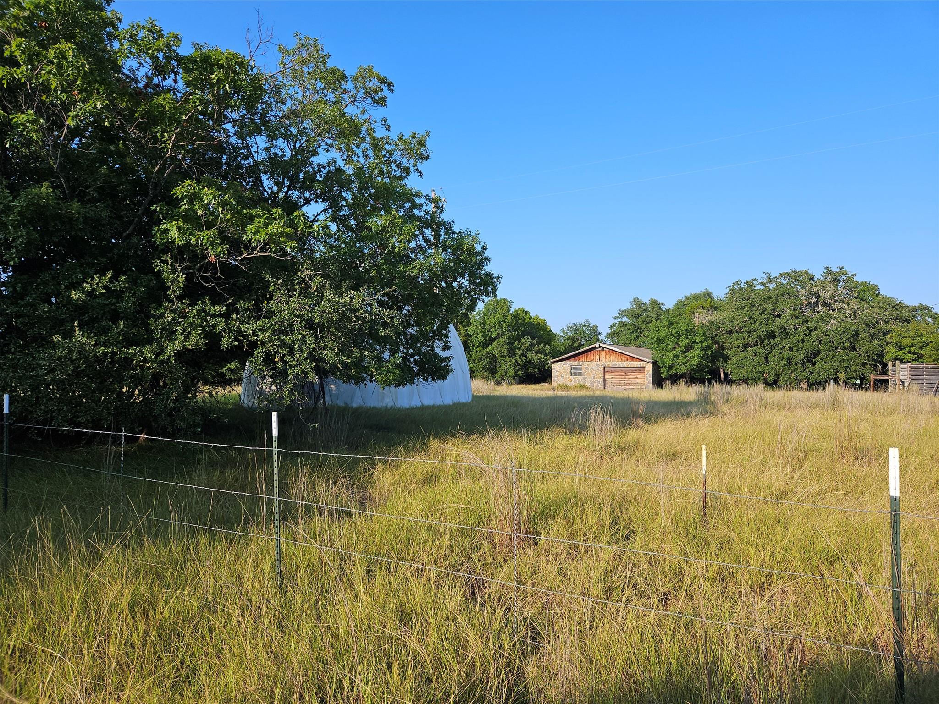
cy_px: 352
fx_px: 624
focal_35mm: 23
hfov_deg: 73.9
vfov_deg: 58.9
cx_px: 470
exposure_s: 1/1024
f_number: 1.8
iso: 25
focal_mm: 5.4
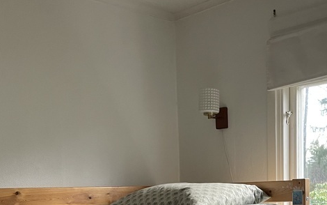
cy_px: 250
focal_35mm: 60
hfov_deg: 33.7
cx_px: 219
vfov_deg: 20.2
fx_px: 535
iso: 125
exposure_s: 1/84
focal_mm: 4.2
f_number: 1.6
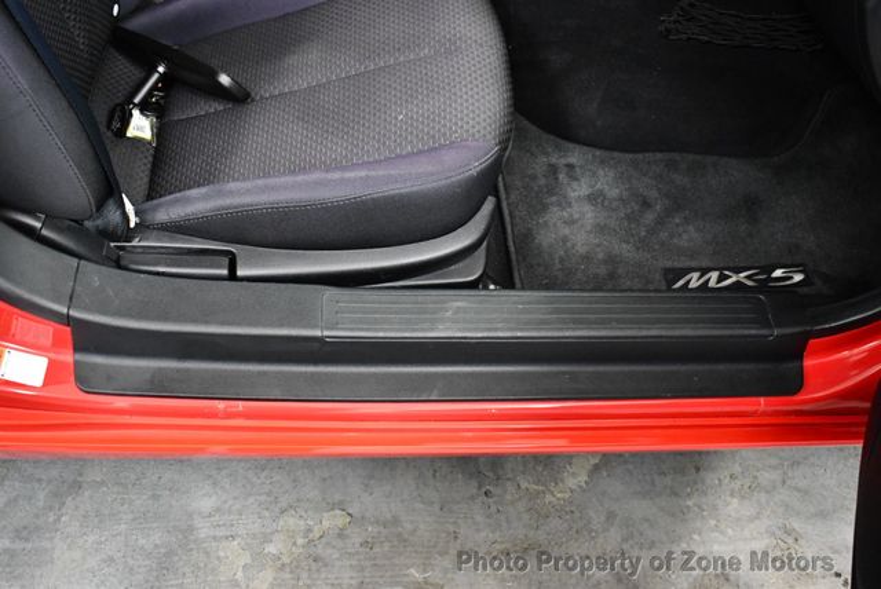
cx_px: 440
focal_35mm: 36
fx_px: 882
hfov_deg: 53.1
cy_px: 294
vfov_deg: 36.9
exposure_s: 1/80
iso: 3200
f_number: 3.5
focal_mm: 18
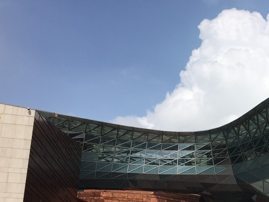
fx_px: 490
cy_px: 183
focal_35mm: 63
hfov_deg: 29.0
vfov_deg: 22.7
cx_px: 262
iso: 25
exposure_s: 1/3205
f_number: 2.2
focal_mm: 4.15
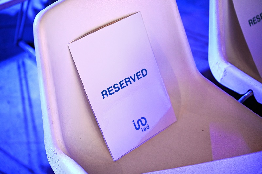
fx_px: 509
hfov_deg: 28.9
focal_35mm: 70
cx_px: 131
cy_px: 87
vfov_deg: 19.4
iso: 3200
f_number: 2.8
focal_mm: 70
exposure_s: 1/100
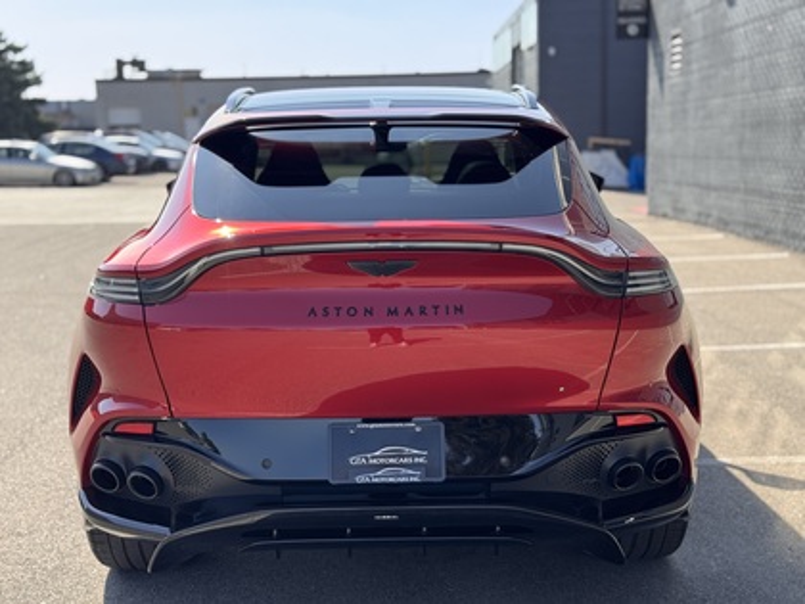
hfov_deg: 39.7
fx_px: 1116
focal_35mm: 48
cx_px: 402
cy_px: 302
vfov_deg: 30.3
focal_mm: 6.76
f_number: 1.78
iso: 64
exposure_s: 1/588
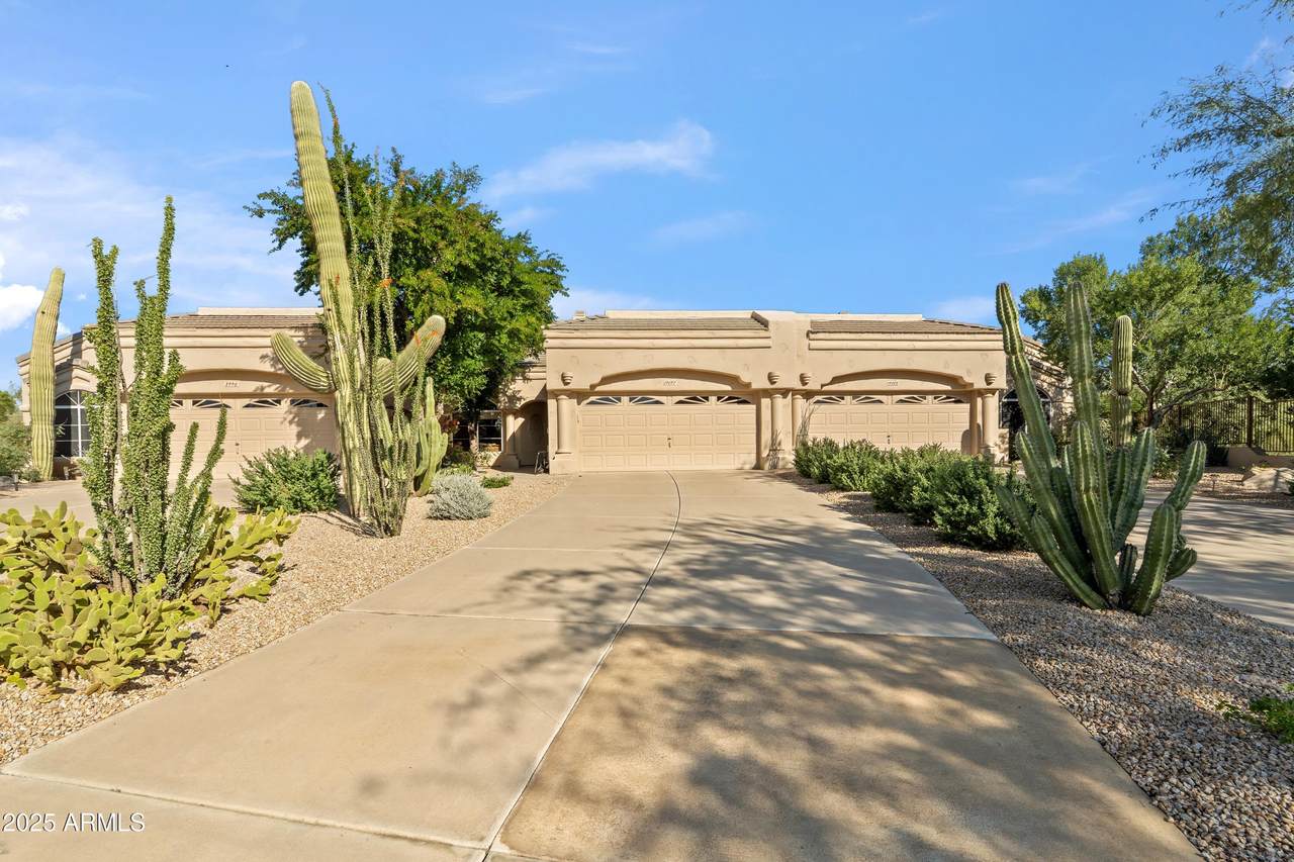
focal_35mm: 16
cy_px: 431
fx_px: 575
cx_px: 647
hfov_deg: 96.7
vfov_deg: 73.7
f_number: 8
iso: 800
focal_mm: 16
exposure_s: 1/800
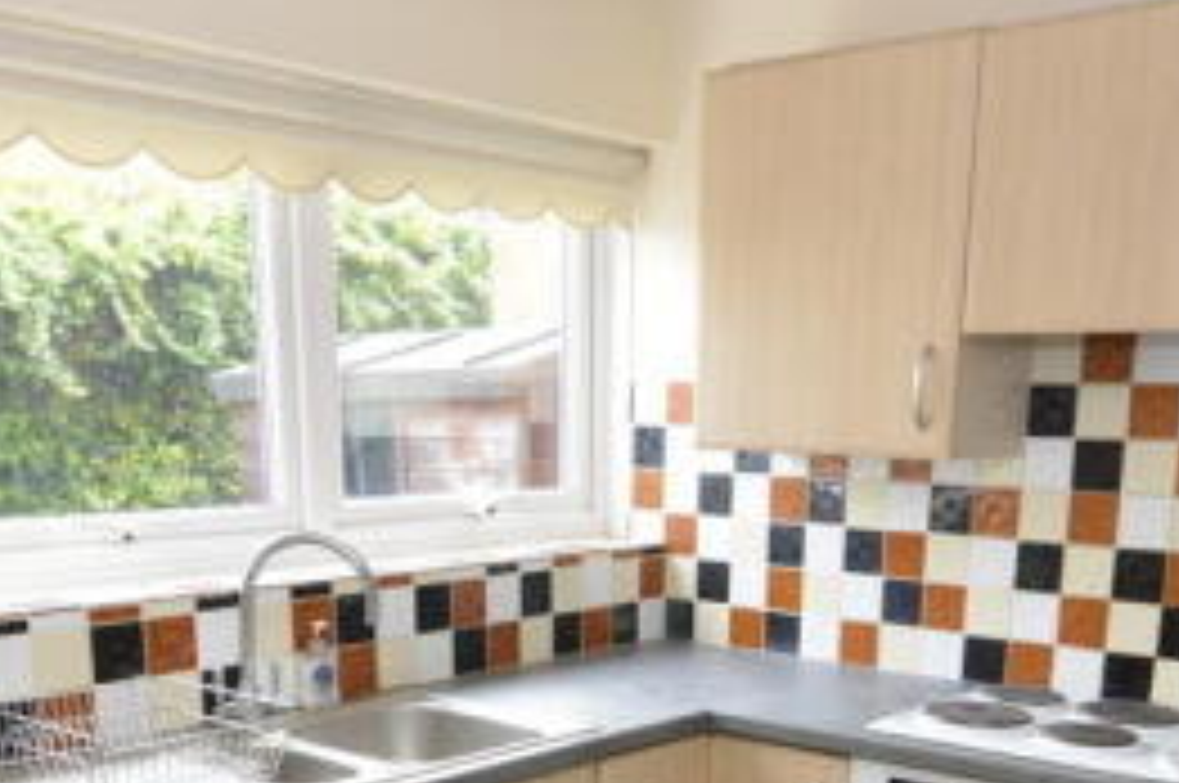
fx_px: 1349
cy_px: 788
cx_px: 608
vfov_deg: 30.1
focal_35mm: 41
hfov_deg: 47.2
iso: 400
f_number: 5.6
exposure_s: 1/50
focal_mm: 11
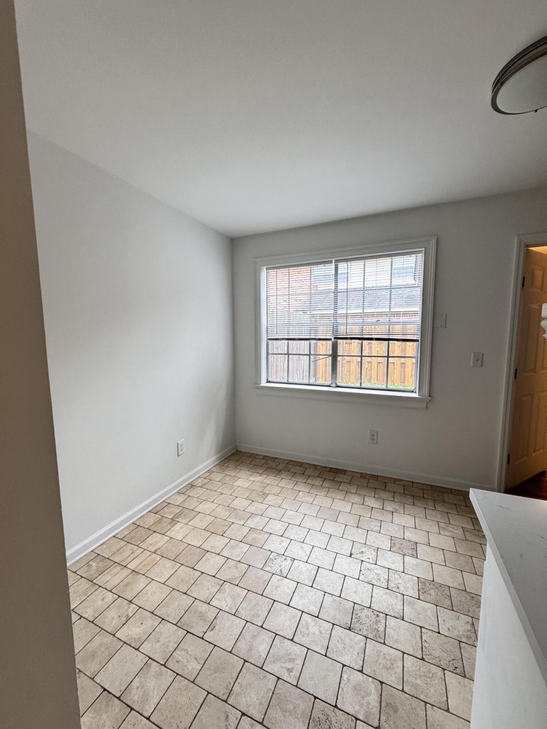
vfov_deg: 102.1
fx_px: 295
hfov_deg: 85.7
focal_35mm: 14
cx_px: 274
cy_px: 364
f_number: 2.2
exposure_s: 1/120
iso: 250
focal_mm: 2.22
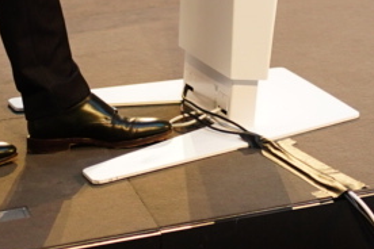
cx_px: 794
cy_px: -452
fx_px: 2130
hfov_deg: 9.3
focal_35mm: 205
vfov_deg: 6.2
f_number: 1.4
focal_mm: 35
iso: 320
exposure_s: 1/320
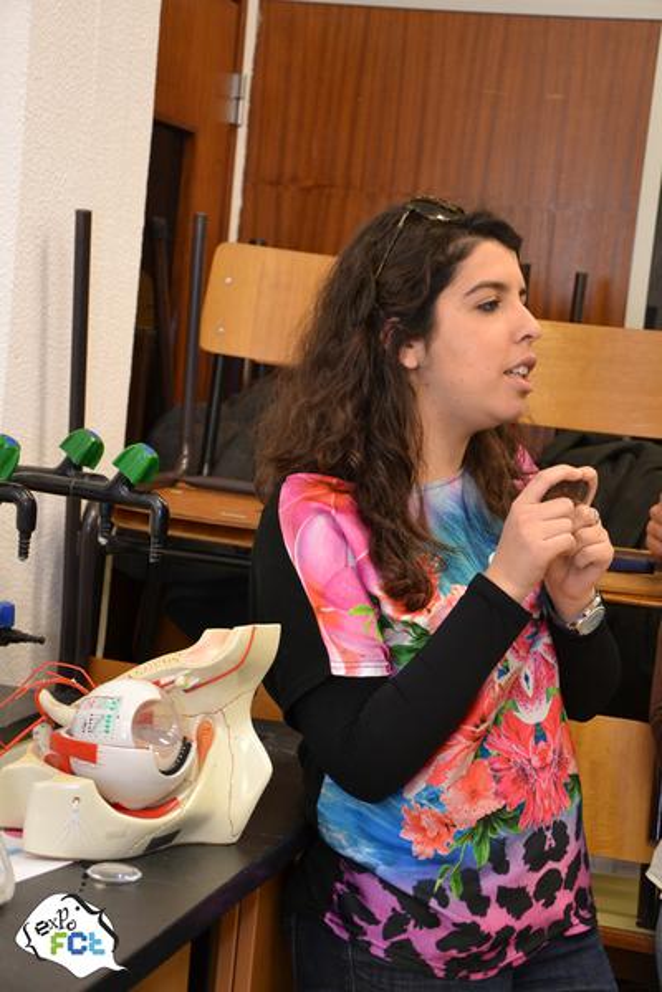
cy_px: 496
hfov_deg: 17.5
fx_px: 2151
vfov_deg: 26.0
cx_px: 331
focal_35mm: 78
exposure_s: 1/60
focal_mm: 52
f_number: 5
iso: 1100
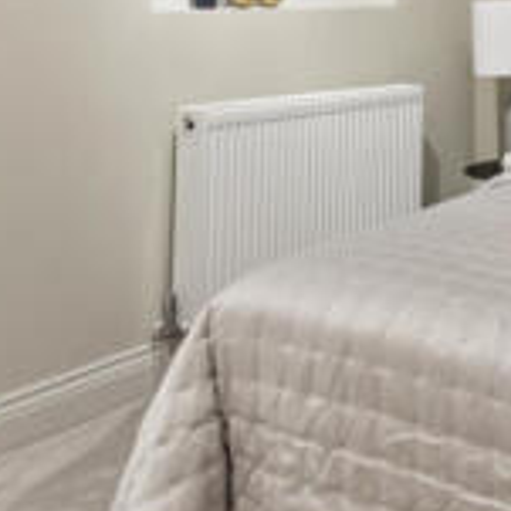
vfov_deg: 27.3
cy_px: -5
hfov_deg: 28.4
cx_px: 409
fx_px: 985
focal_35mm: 59
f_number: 10
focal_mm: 16
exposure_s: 1/8
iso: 1000
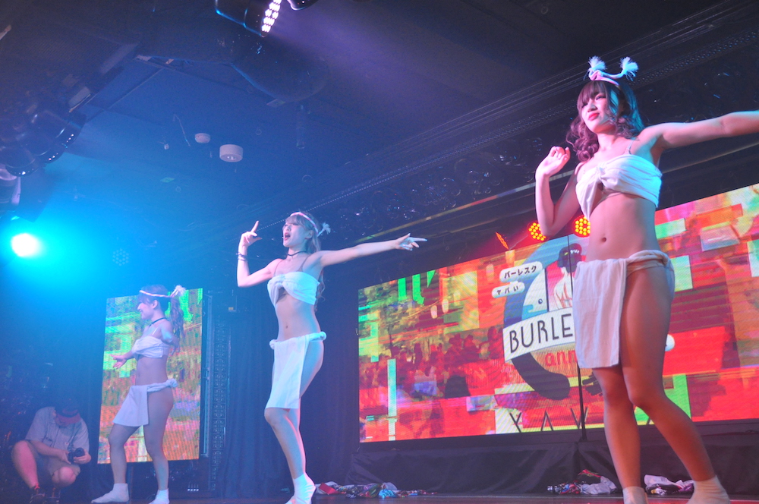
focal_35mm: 39
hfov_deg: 49.6
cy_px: 252
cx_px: 380
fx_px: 821
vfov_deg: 34.1
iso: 1600
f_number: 4
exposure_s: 1/250
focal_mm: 26
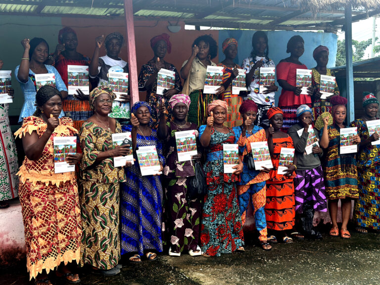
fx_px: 527
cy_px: 142
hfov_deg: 39.7
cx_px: 190
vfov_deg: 30.3
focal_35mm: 48
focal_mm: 6.9
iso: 80
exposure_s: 1/1258
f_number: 1.8
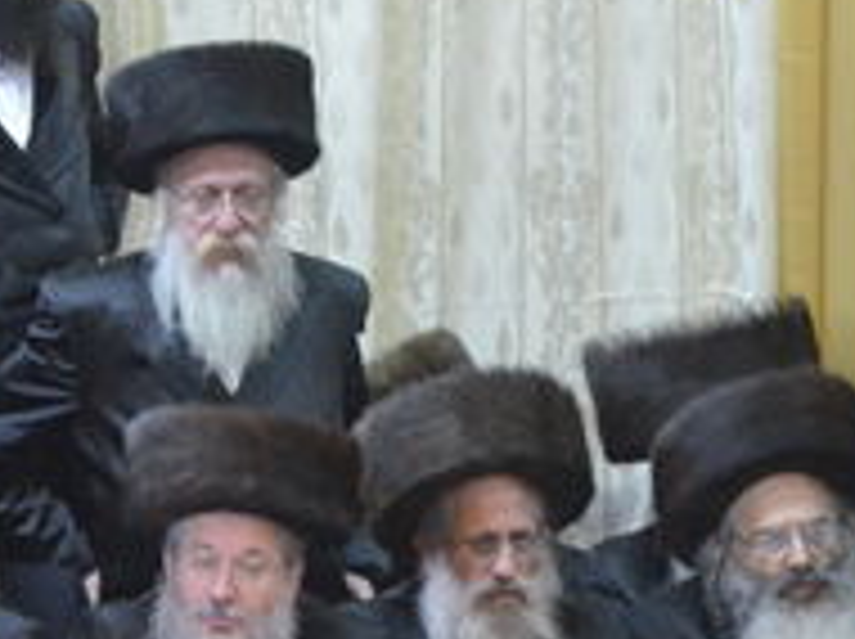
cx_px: 418
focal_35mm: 940
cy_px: 621
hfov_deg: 2.1
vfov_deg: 1.6
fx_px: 23189
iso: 3200
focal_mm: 155
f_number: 5.6
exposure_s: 1/60
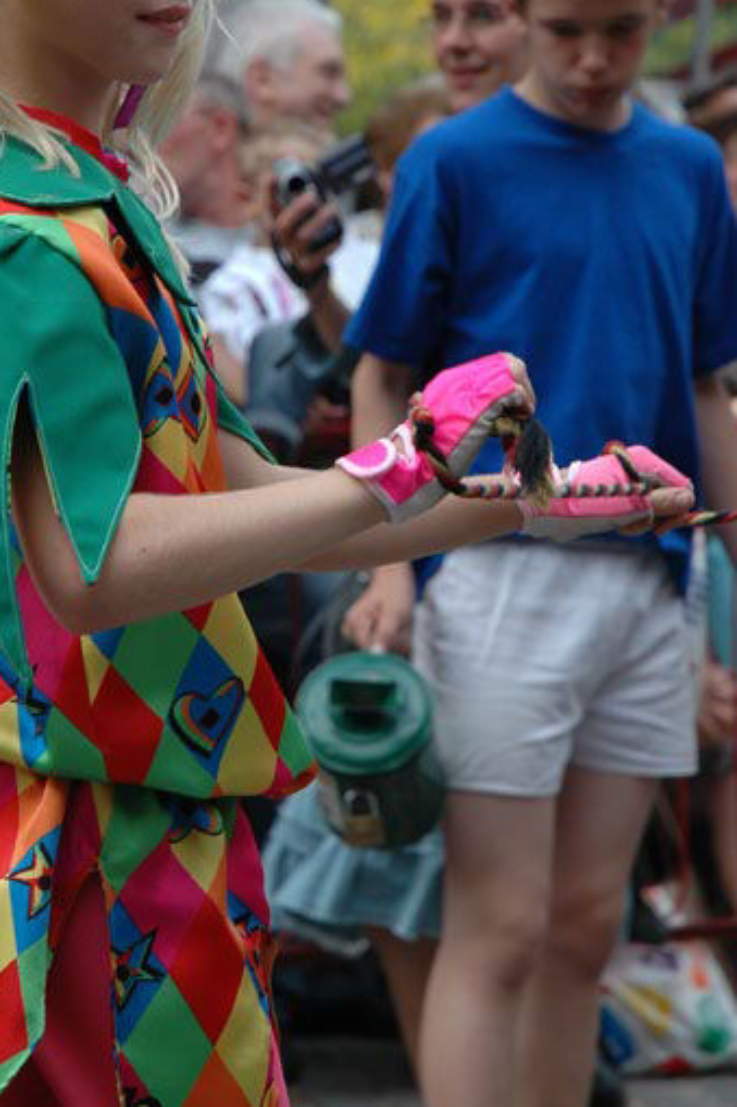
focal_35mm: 165
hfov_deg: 8.3
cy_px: 368
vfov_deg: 12.4
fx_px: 5070
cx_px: 293
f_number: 4.5
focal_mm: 70
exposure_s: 1/250
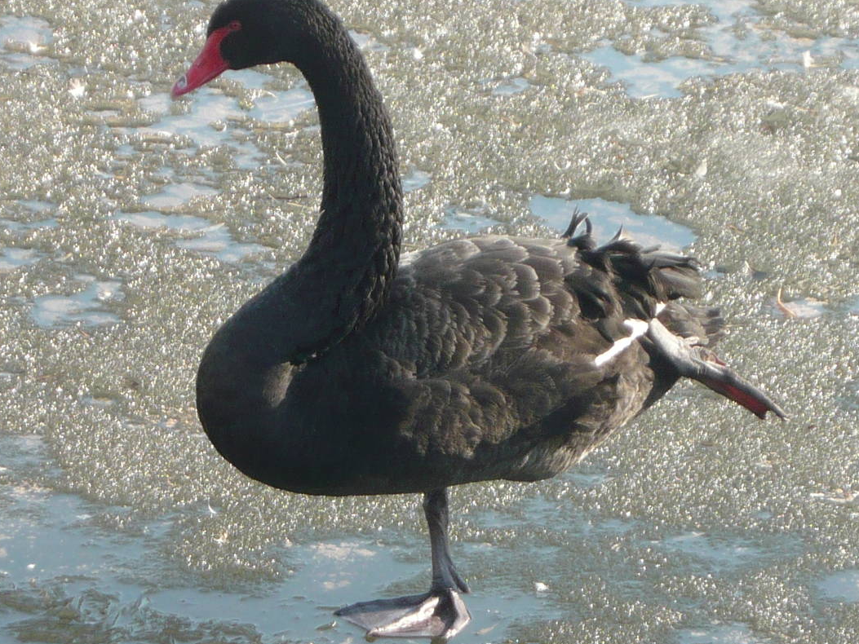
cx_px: 379
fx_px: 6031
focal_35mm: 243
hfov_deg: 8.1
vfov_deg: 6.1
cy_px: 421
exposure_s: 1/125
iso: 100
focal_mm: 16.5
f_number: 5.1
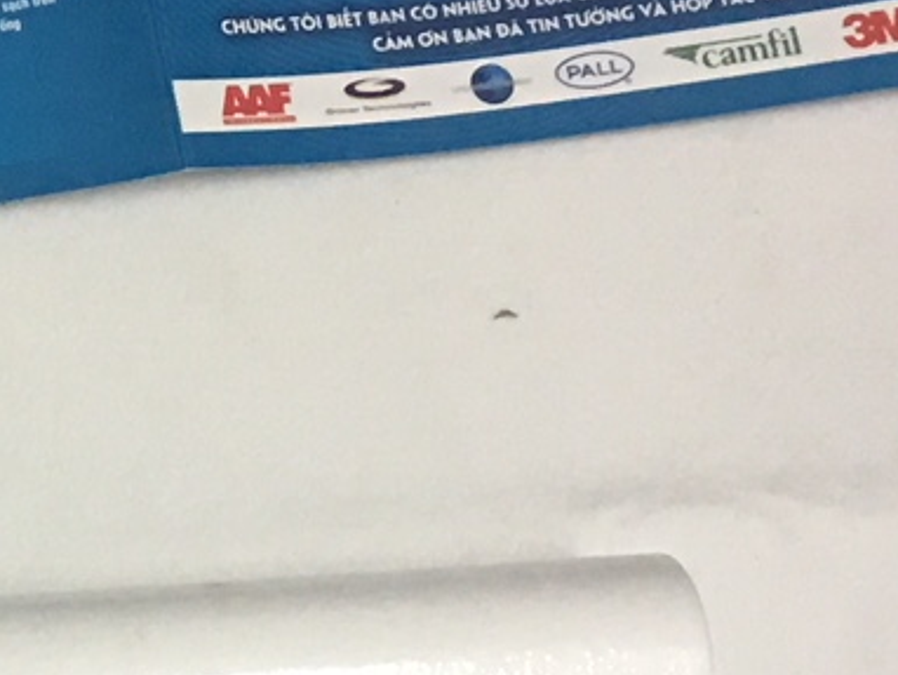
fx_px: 3972
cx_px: -567
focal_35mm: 153
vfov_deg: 9.6
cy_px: 769
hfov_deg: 12.1
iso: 80
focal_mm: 4.15
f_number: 2.2
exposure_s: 1/17
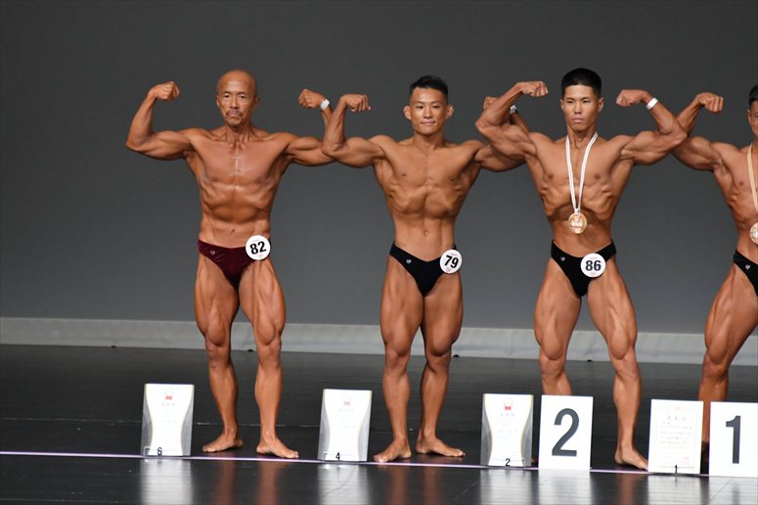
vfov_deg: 3.7
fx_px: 7892
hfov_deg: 5.5
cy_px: 252
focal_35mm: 375
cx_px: 379
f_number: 5.6
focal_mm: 250
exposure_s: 1/400
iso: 5000
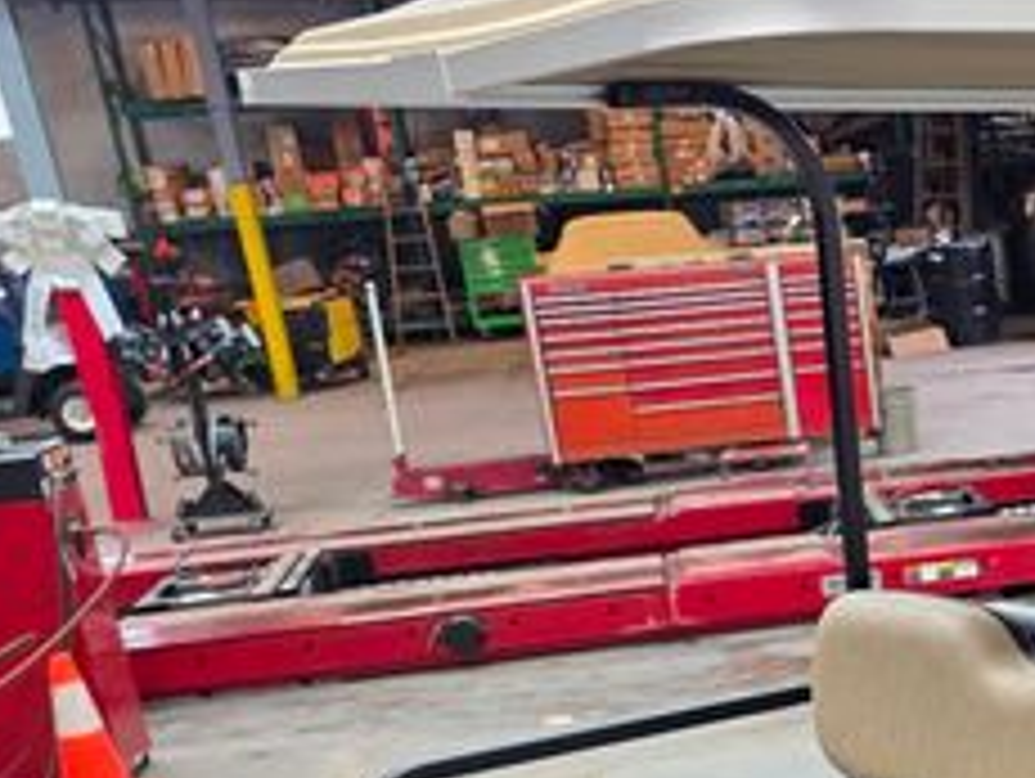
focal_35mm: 64
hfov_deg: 27.3
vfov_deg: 21.7
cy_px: 877
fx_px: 1916
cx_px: 1184
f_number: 1.7
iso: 125
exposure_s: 1/120
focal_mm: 6.3
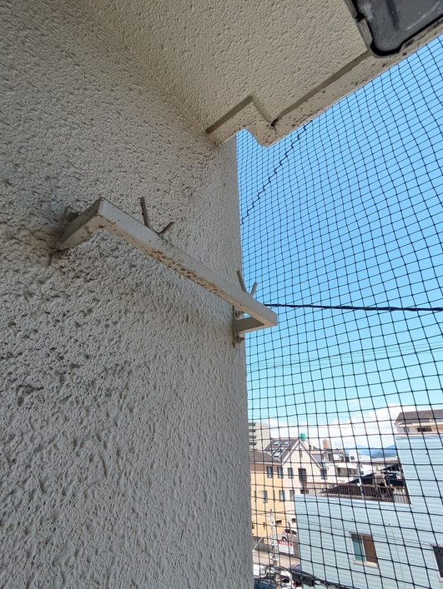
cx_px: 199
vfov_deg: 84.6
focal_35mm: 19
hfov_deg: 68.6
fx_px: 324
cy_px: 295
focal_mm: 1.83
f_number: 2.2
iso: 49
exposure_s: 1/456
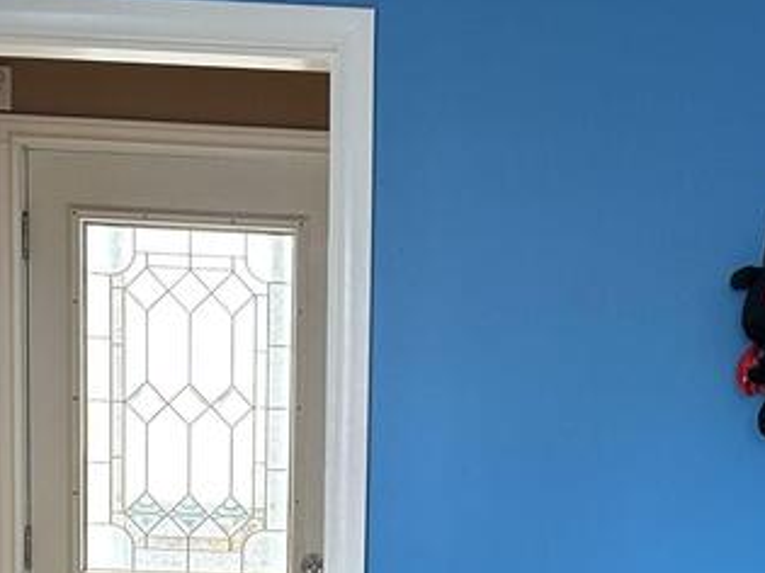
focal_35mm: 78
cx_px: 520
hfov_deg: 24.9
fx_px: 1723
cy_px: 675
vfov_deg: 18.0
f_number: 1.78
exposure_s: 1/60
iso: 125
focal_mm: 6.86
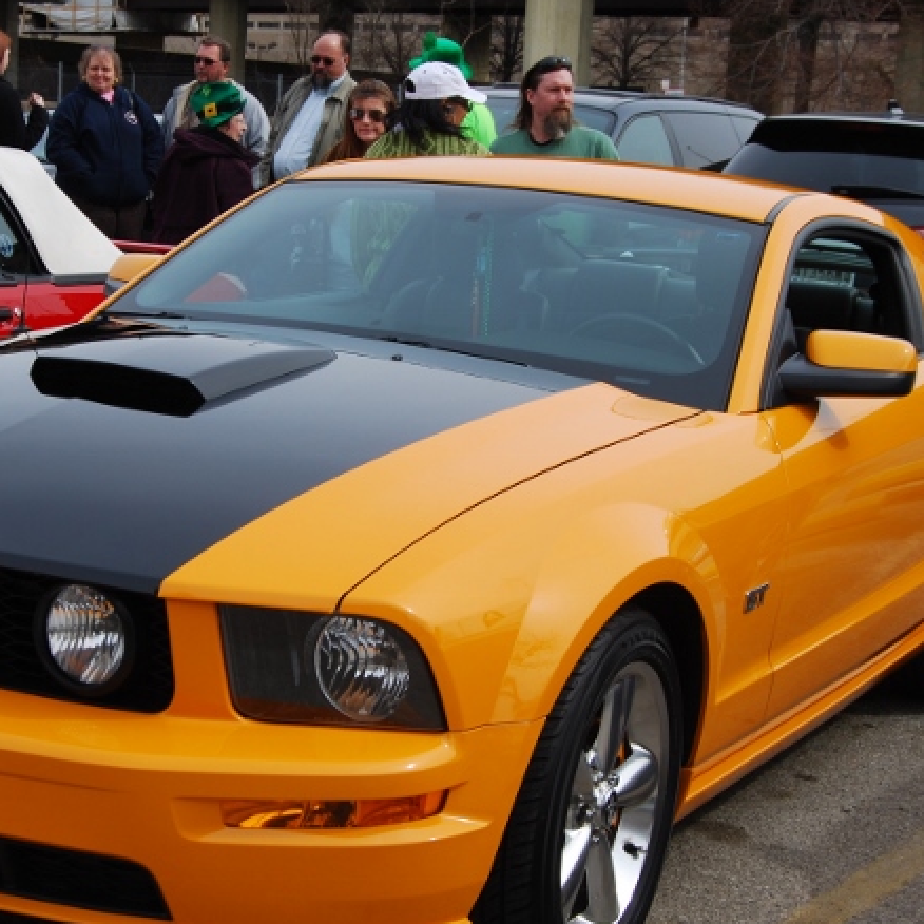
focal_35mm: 70
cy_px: 475
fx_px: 2114
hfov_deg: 24.5
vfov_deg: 24.7
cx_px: 316
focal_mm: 30
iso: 100
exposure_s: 1/250
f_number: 8
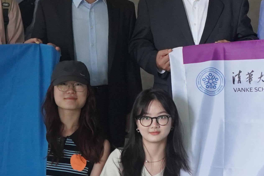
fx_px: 1254
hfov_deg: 12.0
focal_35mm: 171
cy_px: -52
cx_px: 149
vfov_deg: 7.9
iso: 2500
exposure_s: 1/160
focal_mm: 36
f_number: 4
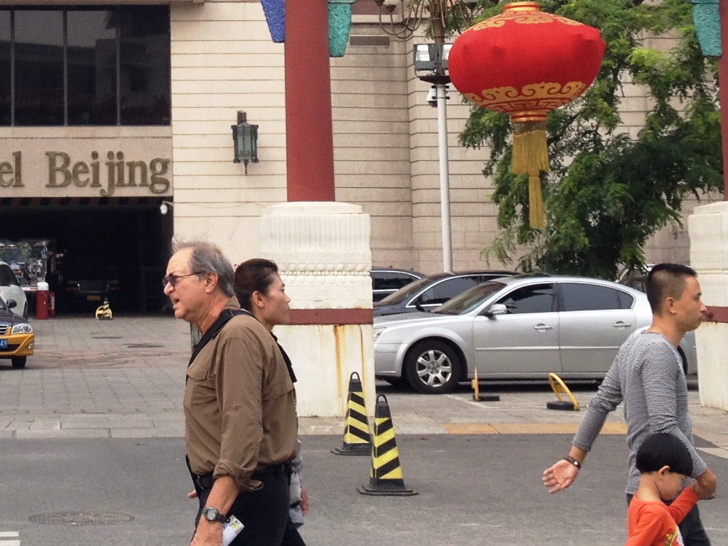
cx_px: 152
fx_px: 2040
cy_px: -46
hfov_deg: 20.0
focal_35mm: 97
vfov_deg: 14.9
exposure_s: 1/627
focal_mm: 4.28
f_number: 2.4
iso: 50
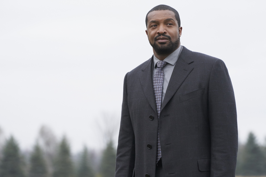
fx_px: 1419
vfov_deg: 7.2
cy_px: 88
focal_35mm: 192
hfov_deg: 10.7
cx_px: 133
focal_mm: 192
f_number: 6.3
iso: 4000
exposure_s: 1/640
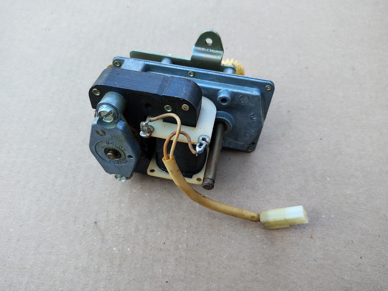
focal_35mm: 25
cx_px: 194
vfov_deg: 54.9
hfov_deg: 69.4
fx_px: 280
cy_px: 144
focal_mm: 5.56
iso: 100
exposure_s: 1/212
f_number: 1.8
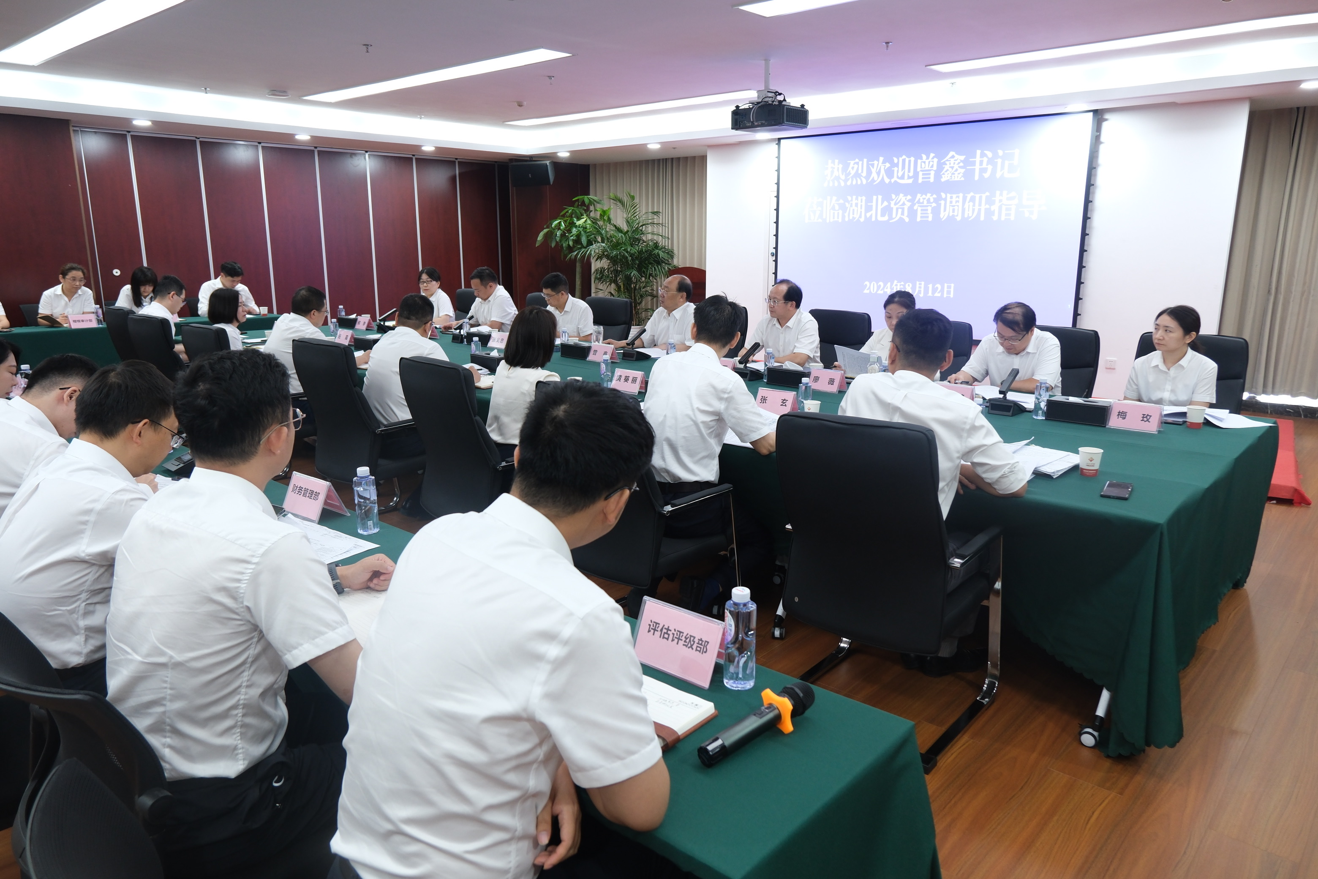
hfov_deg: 73.7
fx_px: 879
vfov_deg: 53.1
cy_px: 440
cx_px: 659
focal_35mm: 24
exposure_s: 1/20
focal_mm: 16
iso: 640
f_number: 4
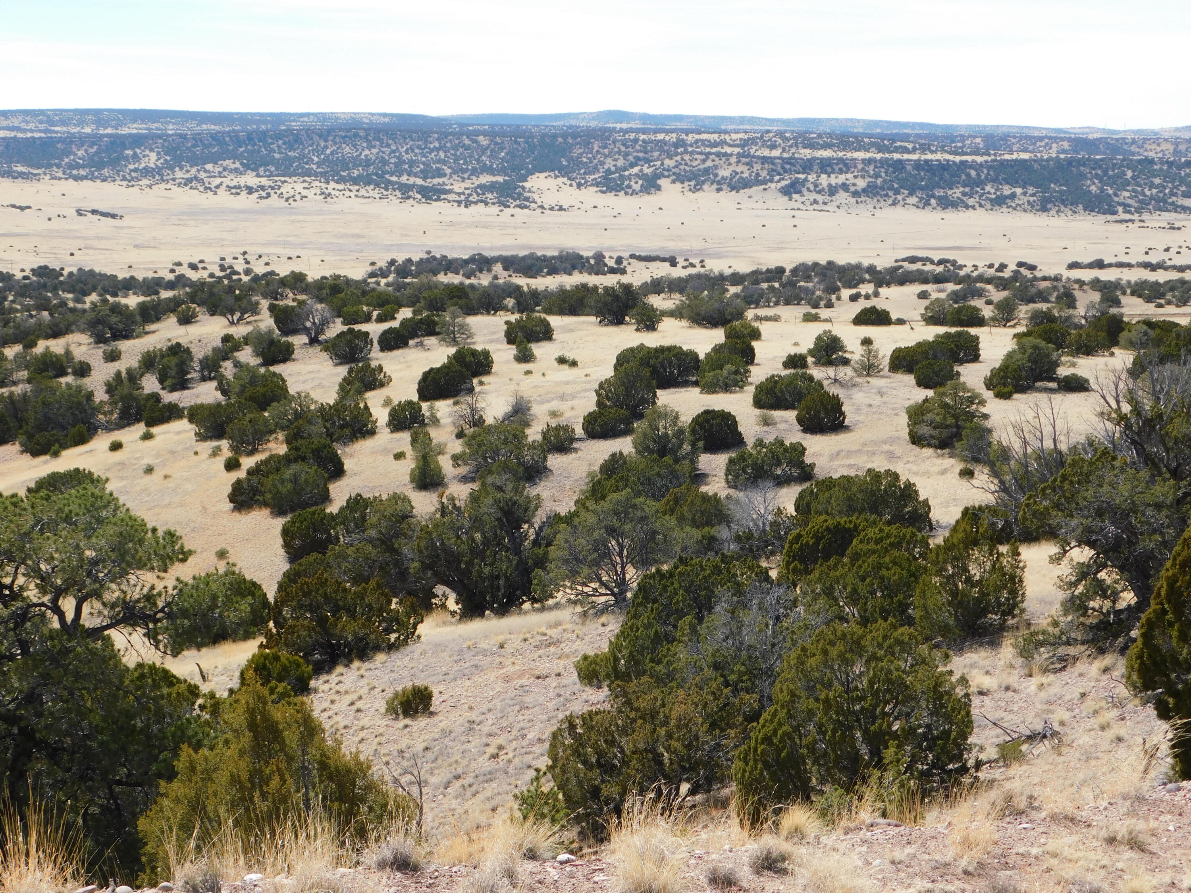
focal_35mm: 59
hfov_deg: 32.7
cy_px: 446
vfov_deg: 24.8
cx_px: 596
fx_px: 2030
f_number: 4
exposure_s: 1/640
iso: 125
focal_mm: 10.4
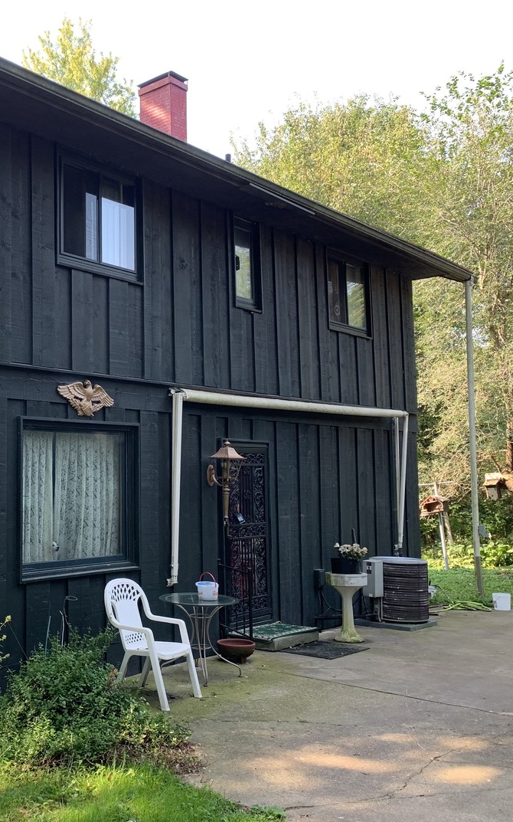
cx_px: 45
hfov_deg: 32.6
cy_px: 413
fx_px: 828
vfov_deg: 52.8
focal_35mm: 37
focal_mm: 4.25
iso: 32
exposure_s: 1/122
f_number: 1.8
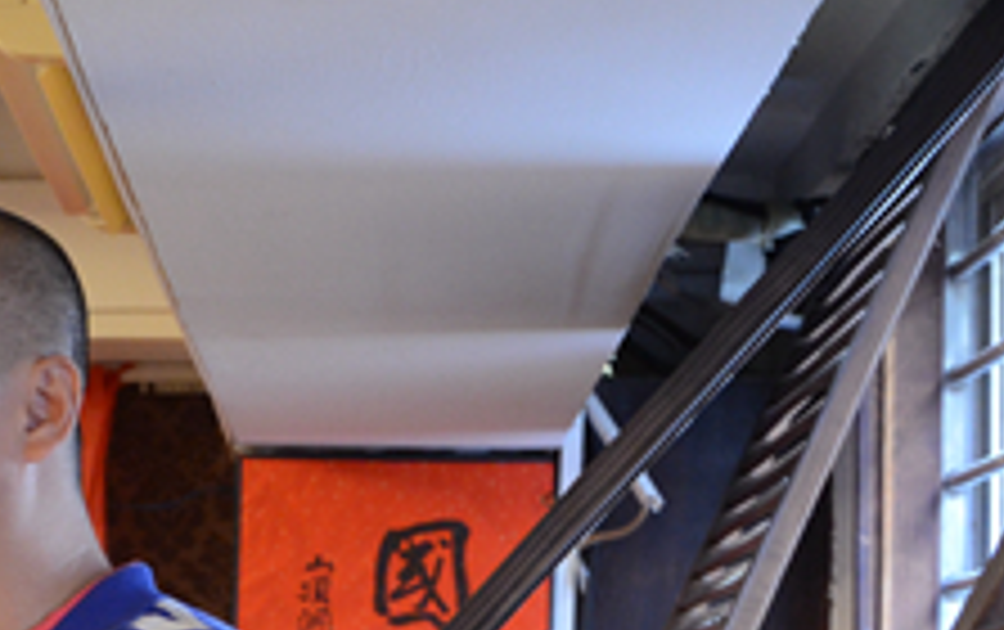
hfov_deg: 16.5
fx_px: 3370
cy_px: 754
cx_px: -50
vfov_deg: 10.5
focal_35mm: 123
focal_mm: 30
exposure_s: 1/40
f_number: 4.2
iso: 1600
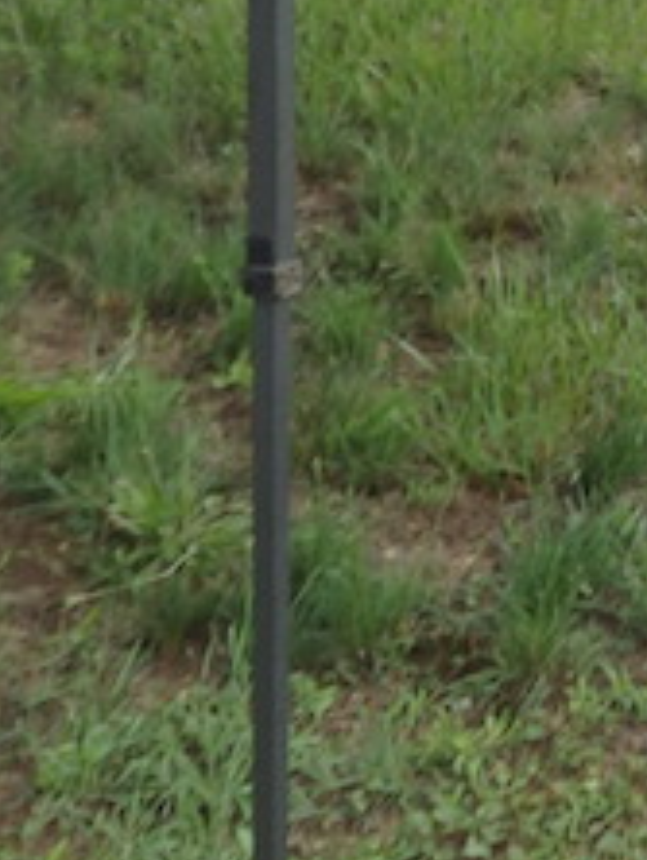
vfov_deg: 12.9
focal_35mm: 144
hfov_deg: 9.7
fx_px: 3582
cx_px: 1240
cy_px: -476
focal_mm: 6.6
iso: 125
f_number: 10.1
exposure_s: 1/320
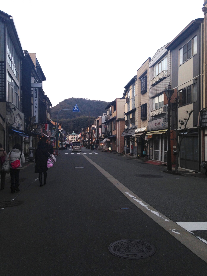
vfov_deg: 55.4
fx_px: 263
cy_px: 138
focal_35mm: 33
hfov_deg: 42.9
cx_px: 104
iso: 50
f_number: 2.4
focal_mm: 4.12
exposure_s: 1/208
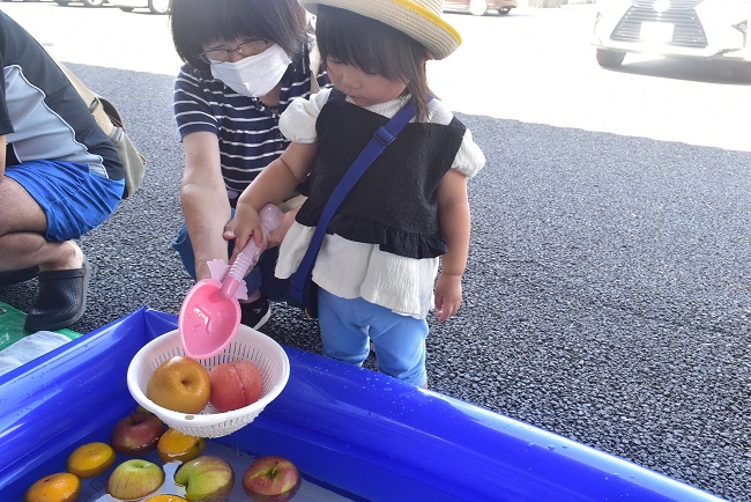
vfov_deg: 40.0
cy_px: 251
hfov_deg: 57.2
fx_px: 689
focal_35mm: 33
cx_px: 376
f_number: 9
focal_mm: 22
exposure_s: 1/80
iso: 400
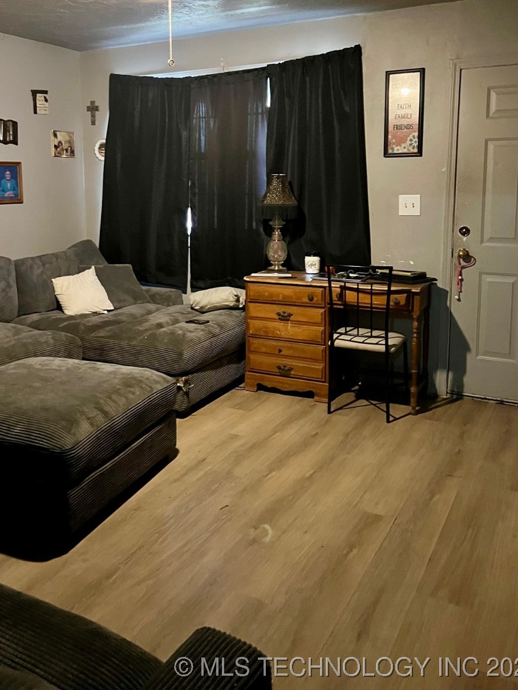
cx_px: 218
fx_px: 658
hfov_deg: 42.8
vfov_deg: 54.7
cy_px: 255
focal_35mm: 33
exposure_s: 1/30
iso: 800
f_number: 1.5
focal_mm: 5.7
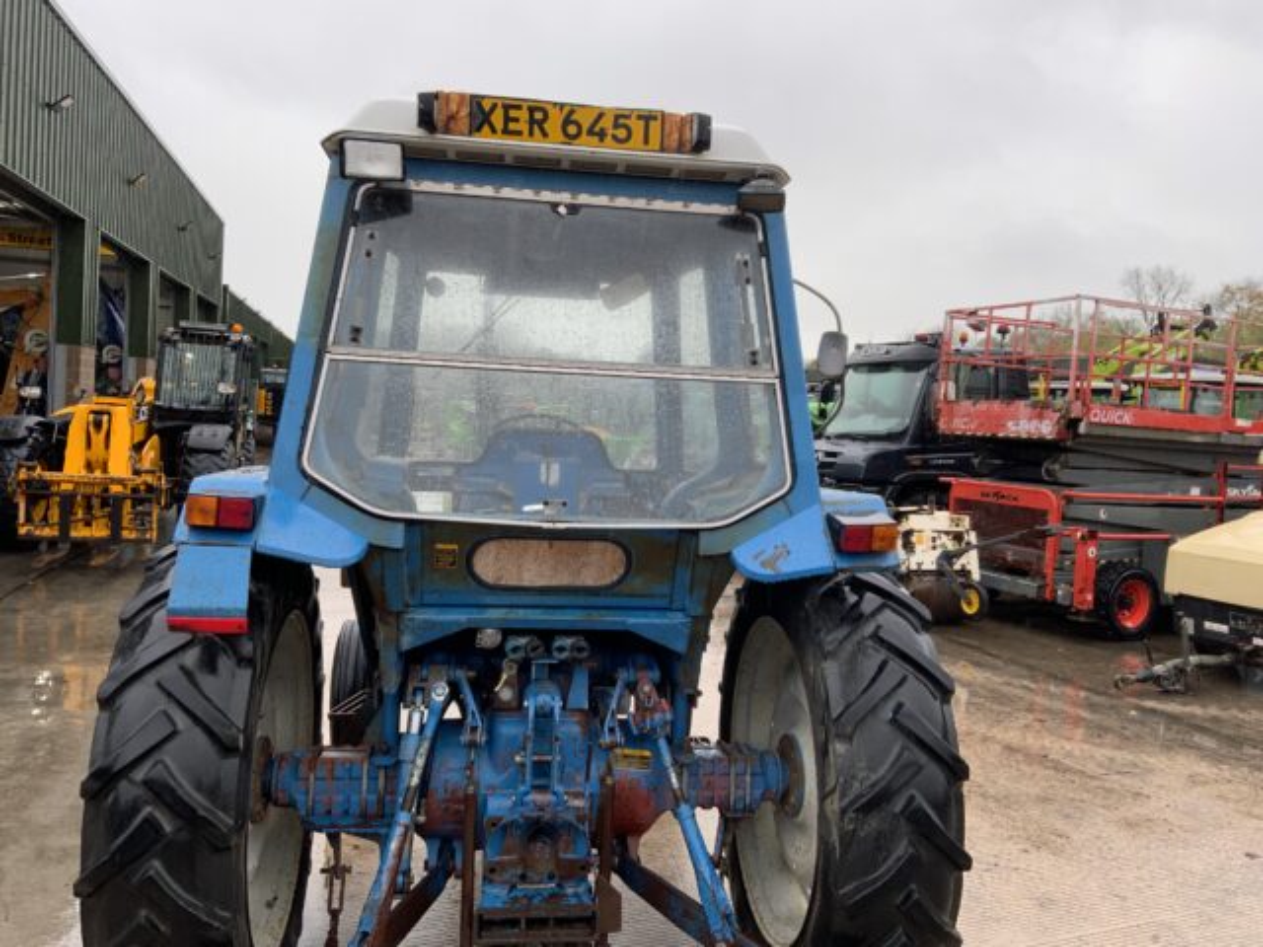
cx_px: 632
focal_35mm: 29
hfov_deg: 61.7
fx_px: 1058
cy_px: 474
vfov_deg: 48.2
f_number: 1.8
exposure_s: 1/122
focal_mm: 3
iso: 20
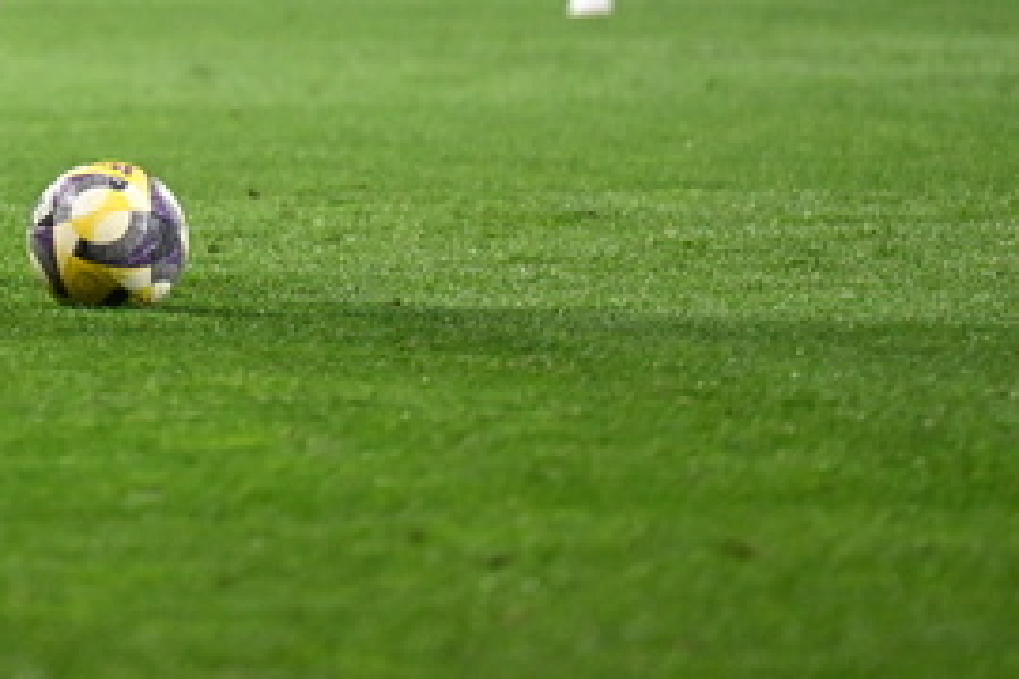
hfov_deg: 3.1
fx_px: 18878
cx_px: -302
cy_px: -226
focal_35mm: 667
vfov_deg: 2.1
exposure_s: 1/1250
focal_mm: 200
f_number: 2.8
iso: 3200
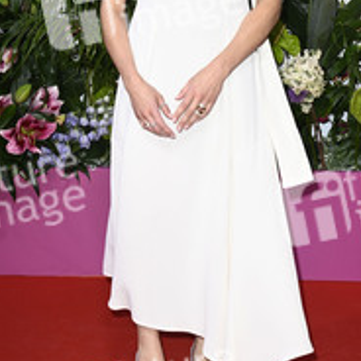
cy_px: 102
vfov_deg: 18.0
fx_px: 1133
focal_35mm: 96
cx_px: 198
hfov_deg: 18.1
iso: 640
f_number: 6.3
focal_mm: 52
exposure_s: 1/250
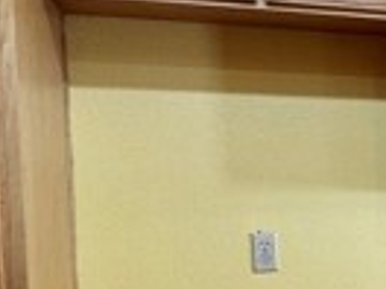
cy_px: 254
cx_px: 450
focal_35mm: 68
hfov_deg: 25.9
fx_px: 758
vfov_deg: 21.2
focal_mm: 2.22
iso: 125
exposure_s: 1/120
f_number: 2.2
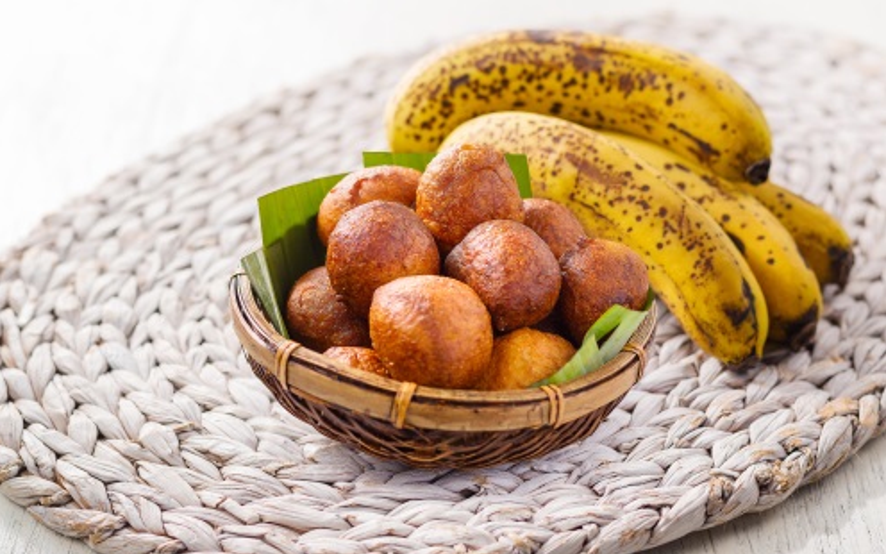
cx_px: 441
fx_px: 1859
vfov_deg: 16.9
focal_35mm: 77
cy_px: 280
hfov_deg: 26.8
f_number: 4
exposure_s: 1/200
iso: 100
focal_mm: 50
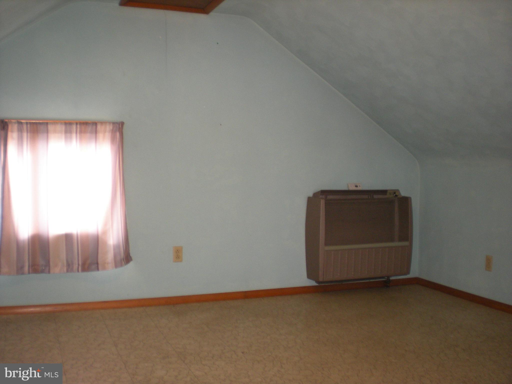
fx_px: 562
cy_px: 192
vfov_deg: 37.7
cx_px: 256
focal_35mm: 38
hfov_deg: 49.0
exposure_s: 1/30
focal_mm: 6.3
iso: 167
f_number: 3.1
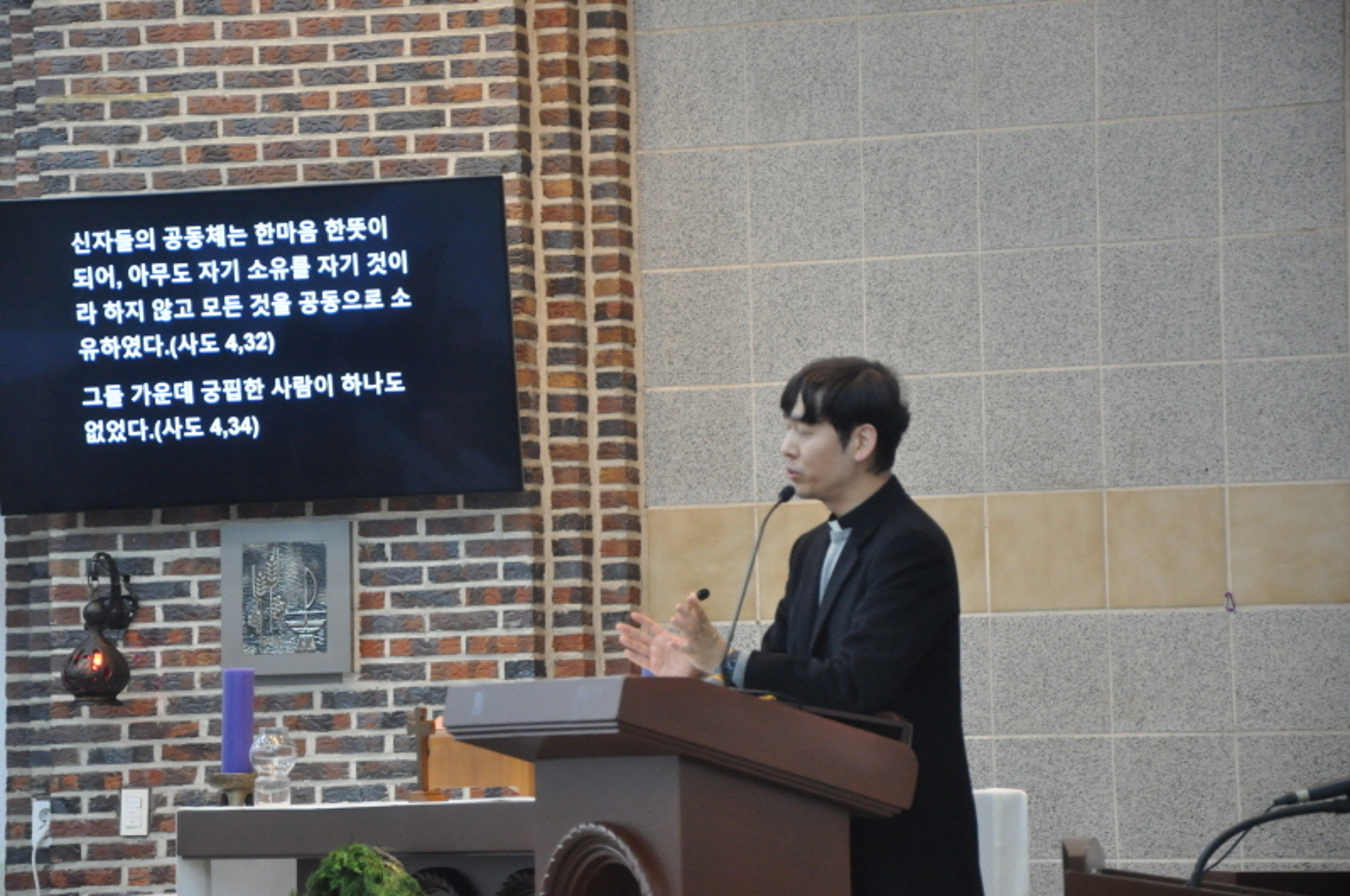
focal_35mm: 158
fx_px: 5898
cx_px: 675
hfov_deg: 13.1
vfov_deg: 8.7
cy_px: 448
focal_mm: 105
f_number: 5.6
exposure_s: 1/30
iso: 1400
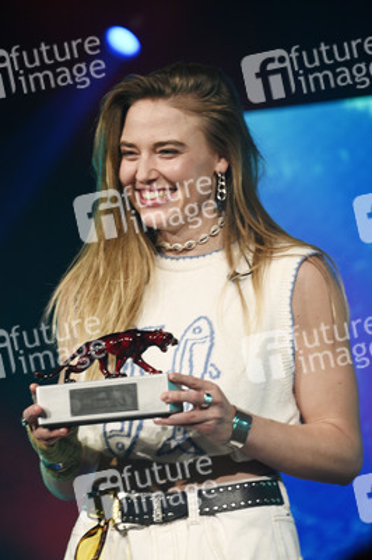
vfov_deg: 6.9
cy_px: 280
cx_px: 186
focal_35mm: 300
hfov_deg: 4.6
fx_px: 4658
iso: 1250
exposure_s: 1/160
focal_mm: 300
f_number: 6.3
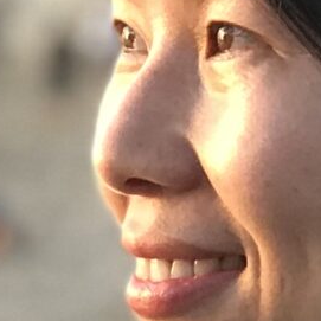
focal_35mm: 476
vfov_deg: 3.7
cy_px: 274
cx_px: 117
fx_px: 4994
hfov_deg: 3.7
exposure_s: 1/120
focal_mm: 6.6
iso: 100
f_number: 2.8
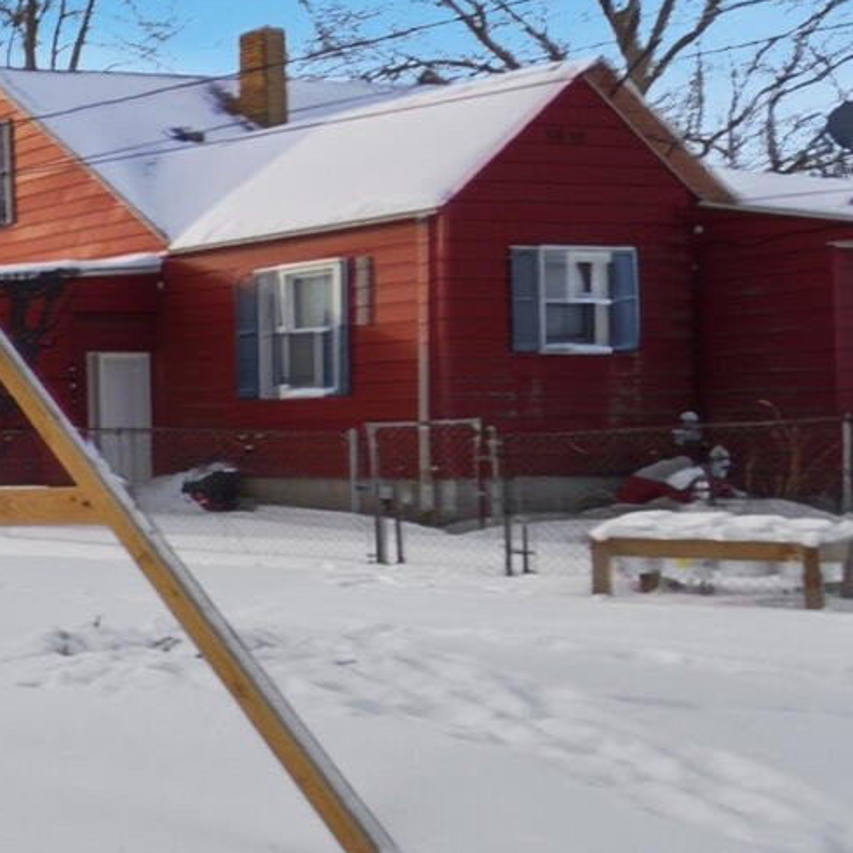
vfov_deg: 32.8
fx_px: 1450
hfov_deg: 20.2
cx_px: -776
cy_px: 462
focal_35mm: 52
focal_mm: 10
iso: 125
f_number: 5.6
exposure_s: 1/4000
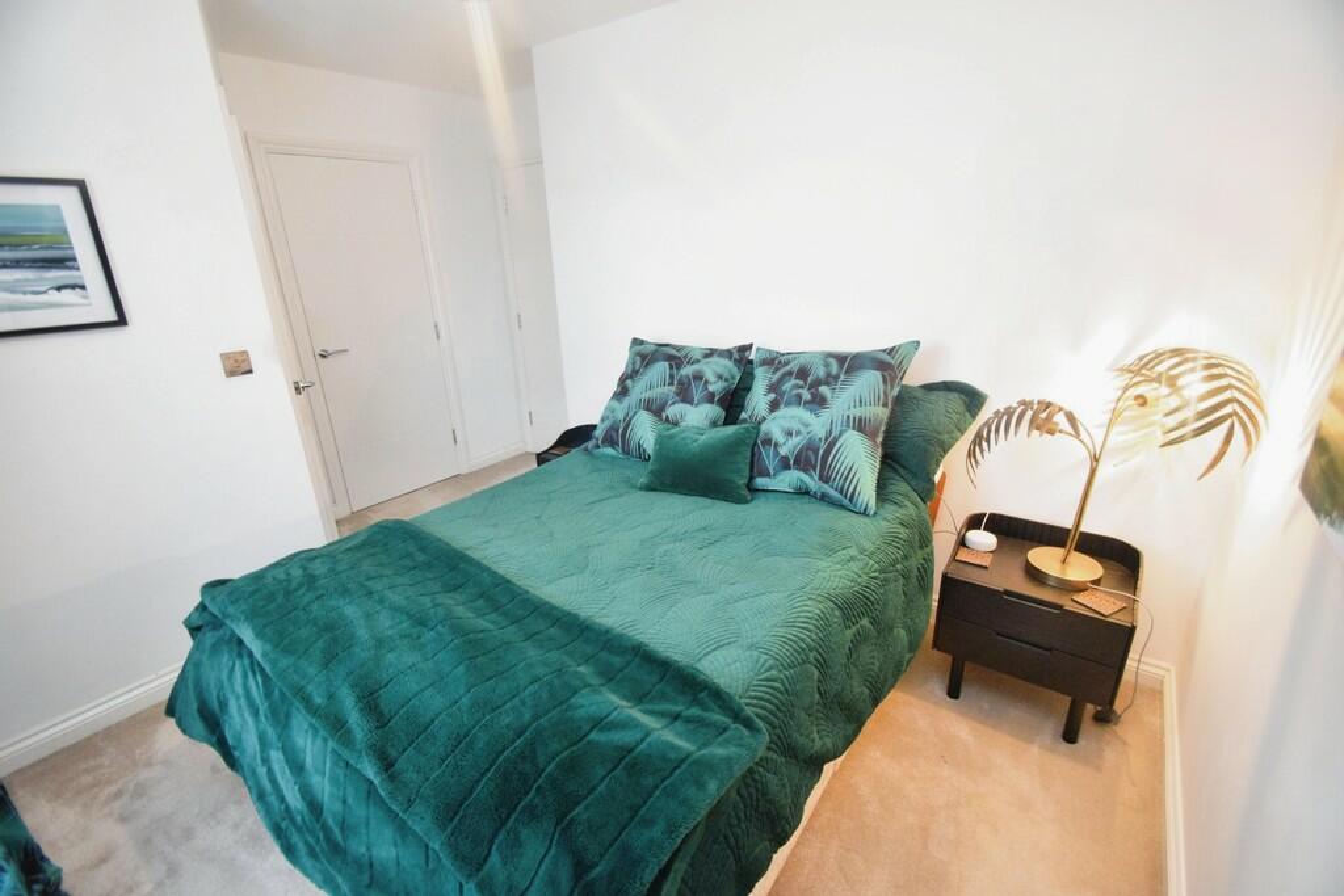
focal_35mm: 15
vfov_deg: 77.3
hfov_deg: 100.4
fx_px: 560
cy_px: 448
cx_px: 672
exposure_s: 1/60
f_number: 3.5
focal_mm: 10
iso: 2800
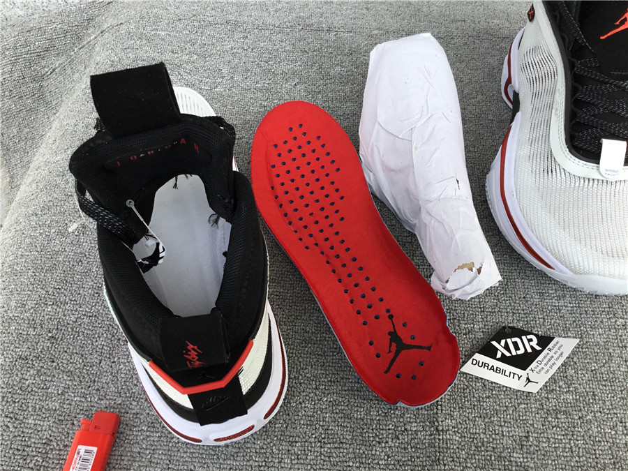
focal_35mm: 31
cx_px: 314
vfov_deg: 45.4
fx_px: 562
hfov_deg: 58.4
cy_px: 236
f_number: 2.4
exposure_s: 1/418
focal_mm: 3.3
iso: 25
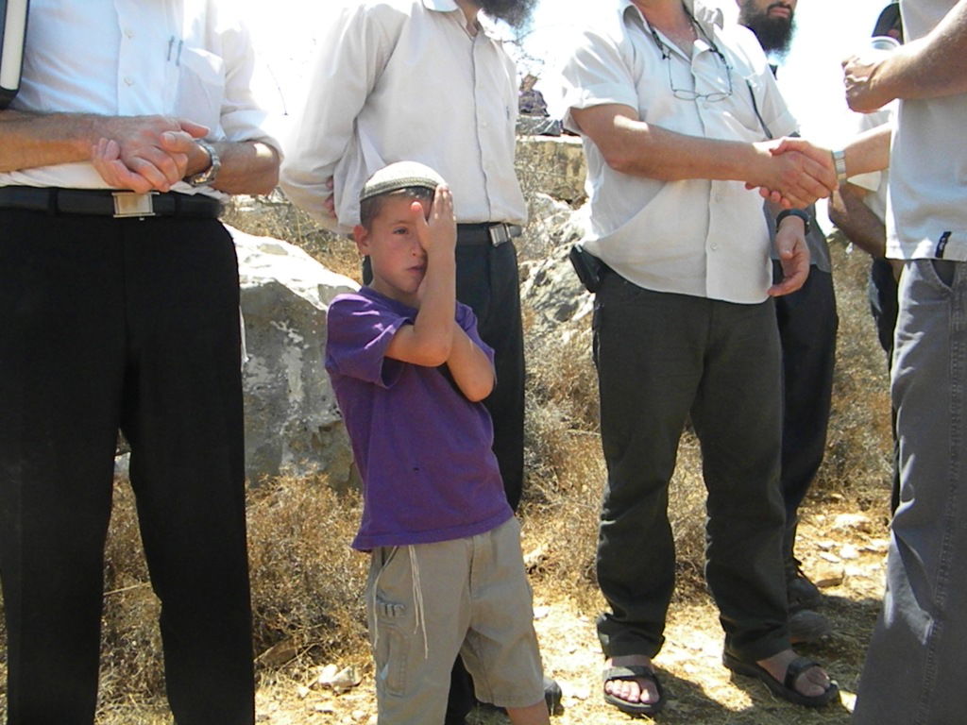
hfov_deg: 63.4
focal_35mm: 28
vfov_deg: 49.7
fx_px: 782
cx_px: 484
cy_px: 362
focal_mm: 5
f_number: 7
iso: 720
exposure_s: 1/1000
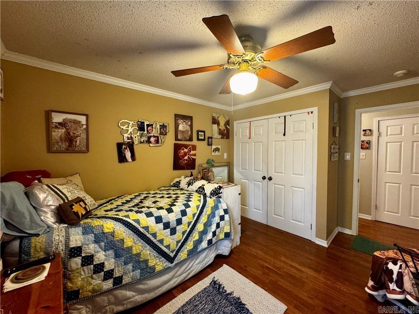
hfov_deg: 102.1
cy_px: 157
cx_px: 210
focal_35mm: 14
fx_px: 169
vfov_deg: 85.7
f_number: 2.2
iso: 640
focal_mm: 2.22
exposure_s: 1/60
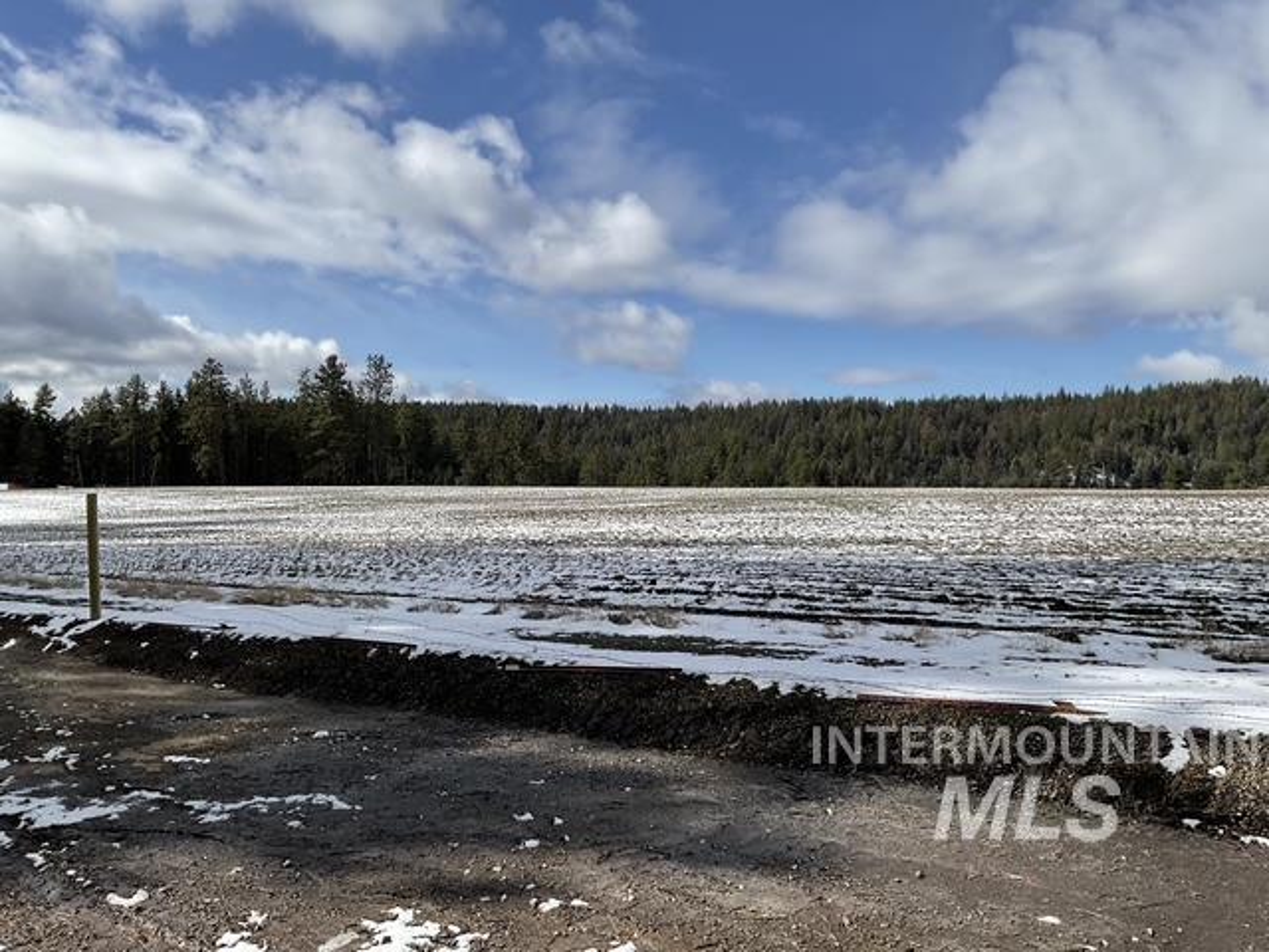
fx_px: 1063
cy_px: 476
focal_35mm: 29
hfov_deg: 61.7
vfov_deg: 48.2
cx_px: 634
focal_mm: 3
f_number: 1.8
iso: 16
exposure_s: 1/3125
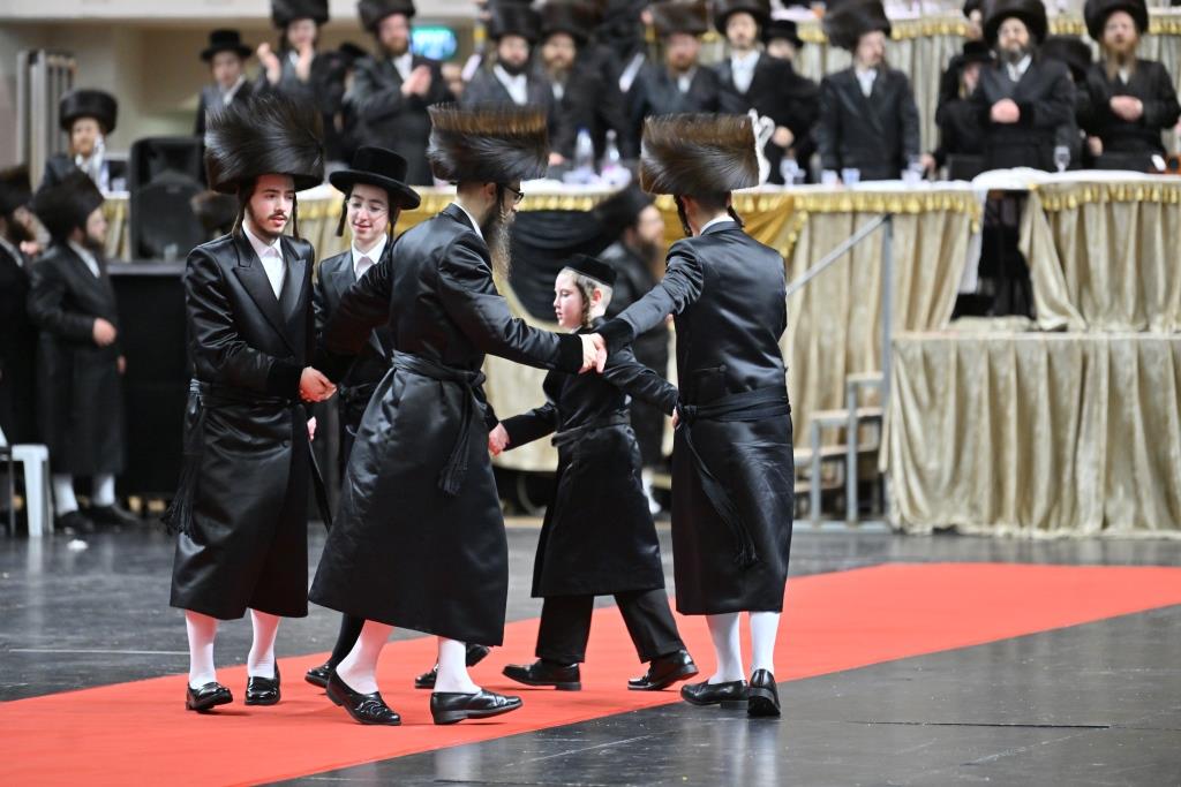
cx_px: 590
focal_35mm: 190
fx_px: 6234
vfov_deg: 7.2
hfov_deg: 10.8
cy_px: 394
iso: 1250
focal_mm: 190
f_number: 2.8
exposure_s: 1/200
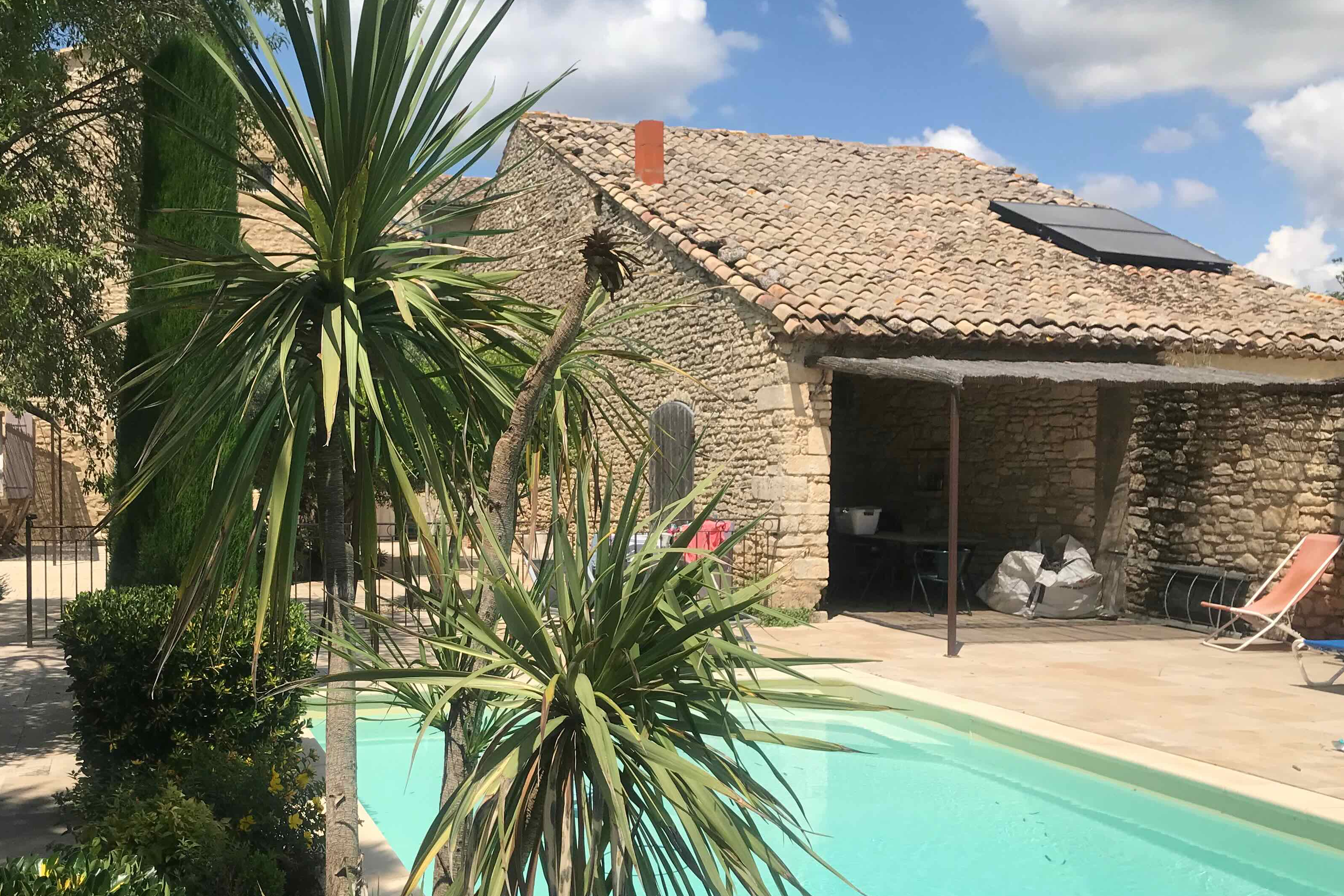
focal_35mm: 37
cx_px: 534
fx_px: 1381
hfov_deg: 51.5
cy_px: 536
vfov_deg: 35.8
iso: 20
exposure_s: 1/4000
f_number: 1.8
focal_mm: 3.99
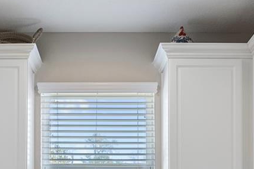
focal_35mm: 60
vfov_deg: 20.7
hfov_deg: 33.3
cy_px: 217
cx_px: 103
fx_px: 423
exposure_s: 1/6
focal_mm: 16
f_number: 8
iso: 400
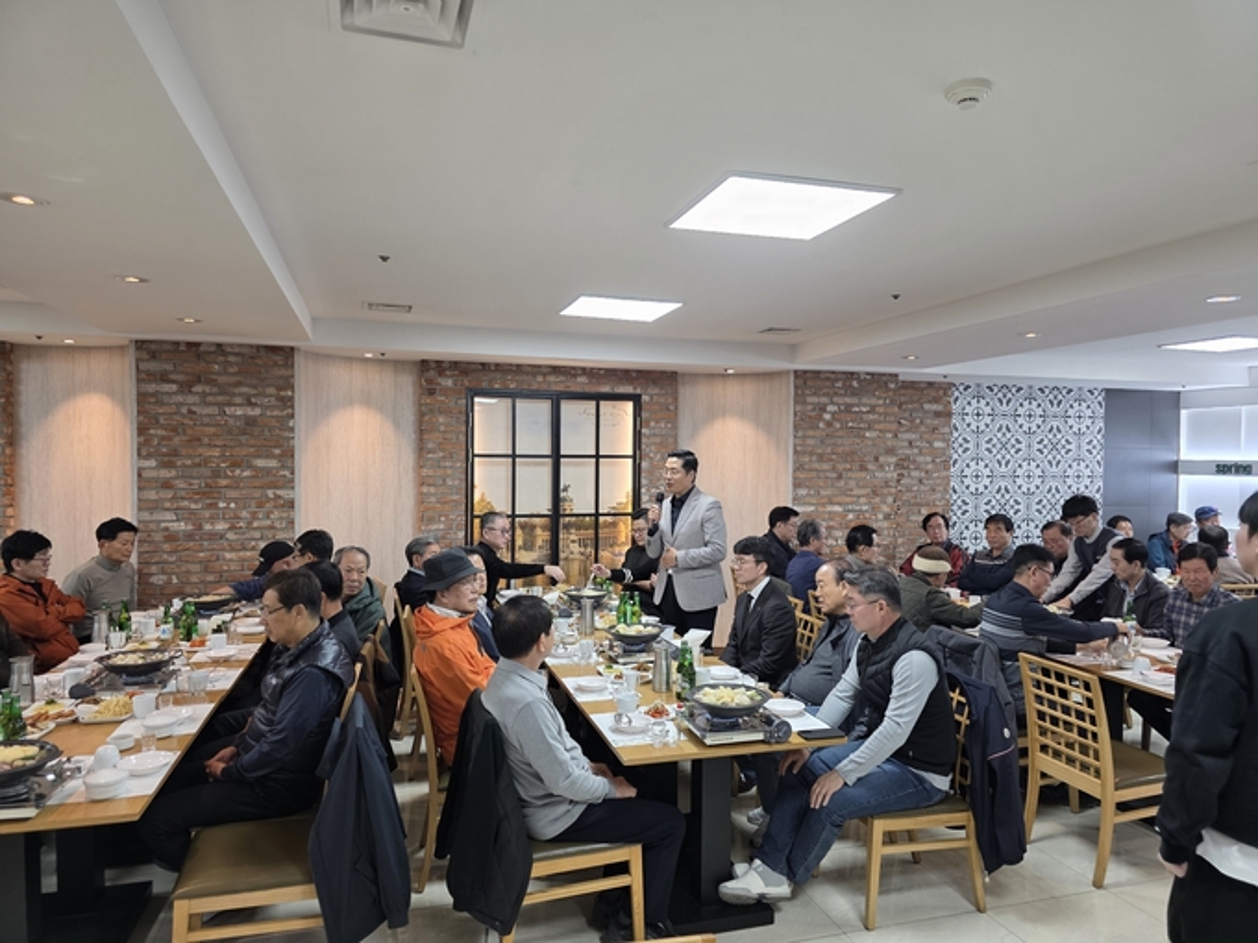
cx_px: 629
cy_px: 472
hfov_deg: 73.9
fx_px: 836
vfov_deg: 58.9
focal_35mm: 23
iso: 160
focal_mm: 6.3
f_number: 1.7
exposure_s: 1/120
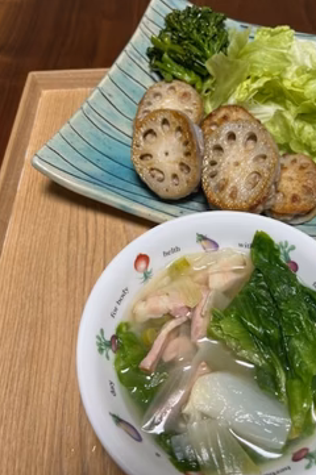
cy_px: 213
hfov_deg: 43.3
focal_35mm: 30
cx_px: 194
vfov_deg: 61.8
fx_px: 396
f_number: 1.6
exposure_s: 1/105
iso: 64
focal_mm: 5.1
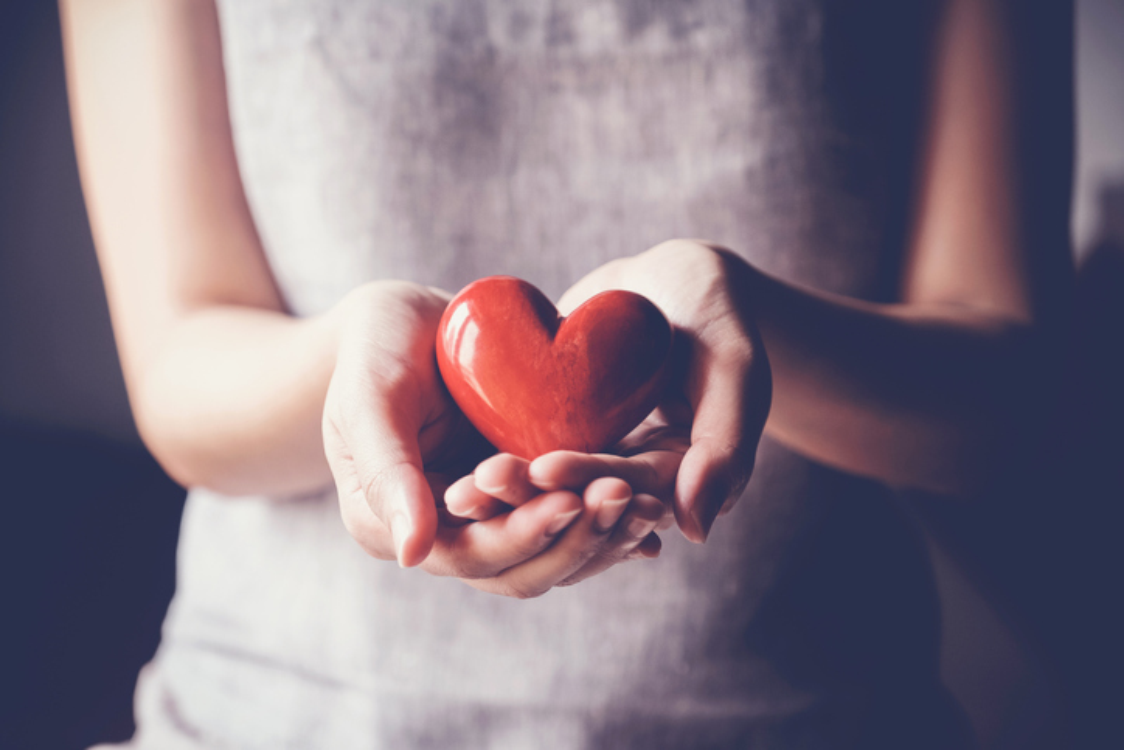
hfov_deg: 24.5
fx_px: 2592
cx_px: 562
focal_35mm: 83
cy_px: 375
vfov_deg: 16.5
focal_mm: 55
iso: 500
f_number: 2.8
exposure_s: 1/170
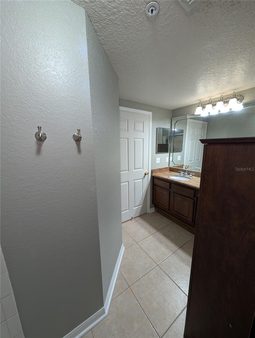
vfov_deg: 110.5
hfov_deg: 94.6
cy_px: 169
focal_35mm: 12
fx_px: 118
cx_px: 128
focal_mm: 2.02
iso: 150
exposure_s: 1/120
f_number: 1.7
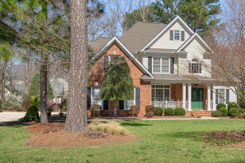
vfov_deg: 30.5
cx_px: 179
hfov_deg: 43.3
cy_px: 78
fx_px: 299
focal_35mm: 44
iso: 400
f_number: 10
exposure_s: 1/500
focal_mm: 29
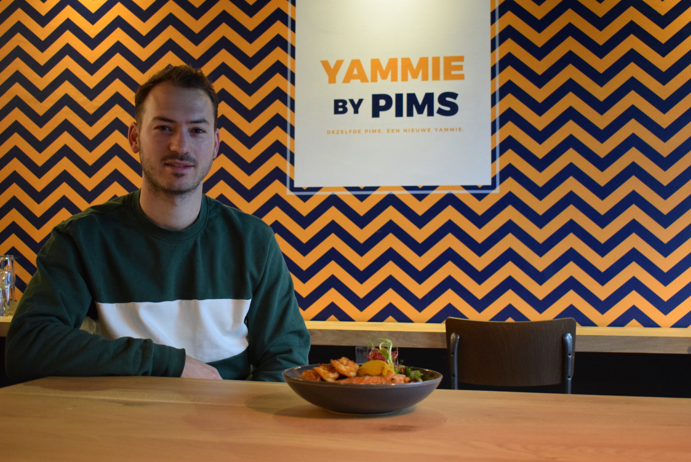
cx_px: 346
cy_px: 231
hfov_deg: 43.6
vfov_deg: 29.9
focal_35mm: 45
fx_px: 864
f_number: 4.2
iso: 2200
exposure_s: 1/60
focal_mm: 30
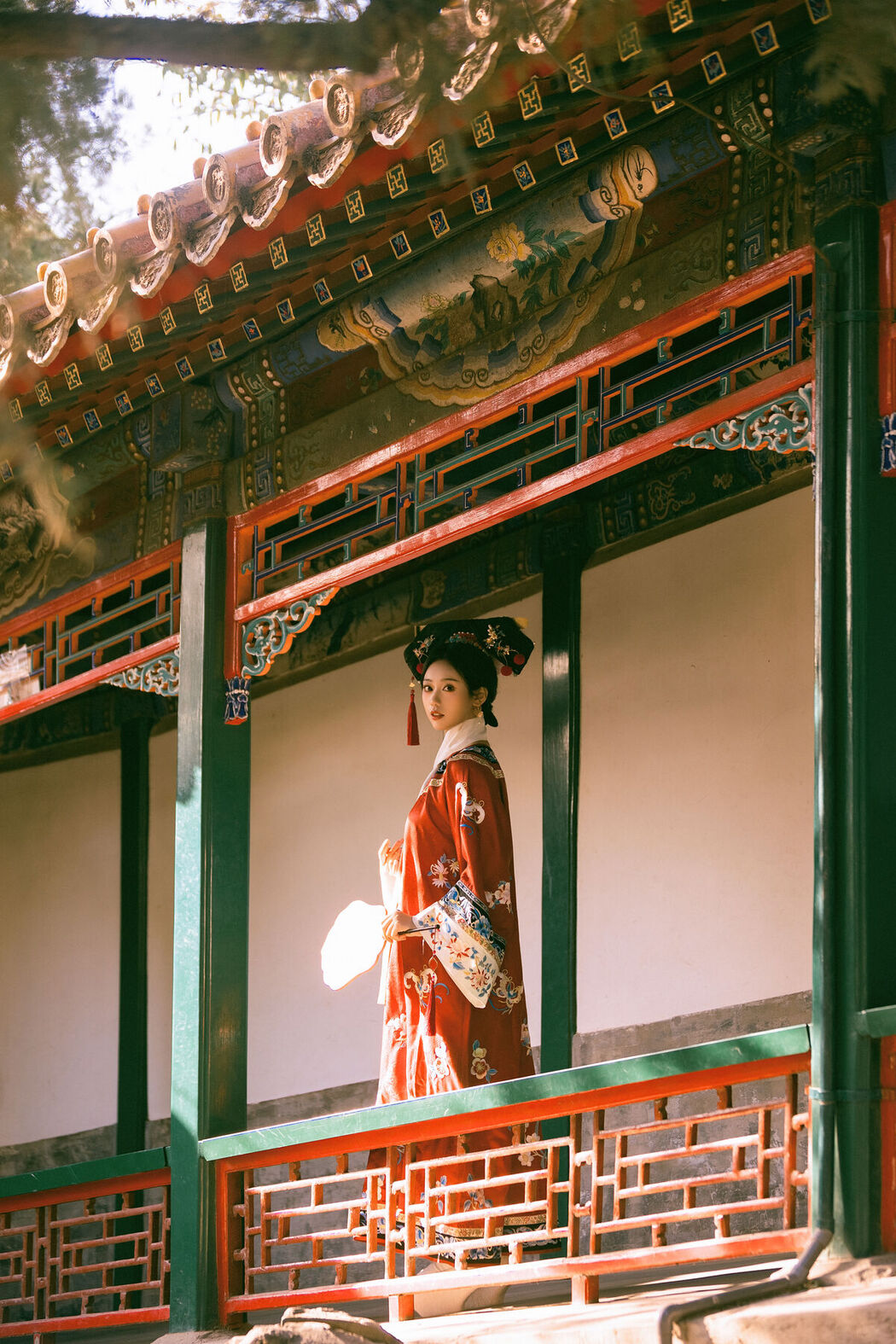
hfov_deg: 19.5
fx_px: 2613
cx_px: 448
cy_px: 672
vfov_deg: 28.8
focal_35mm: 70
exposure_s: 1/320
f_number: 2.8
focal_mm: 70
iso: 250
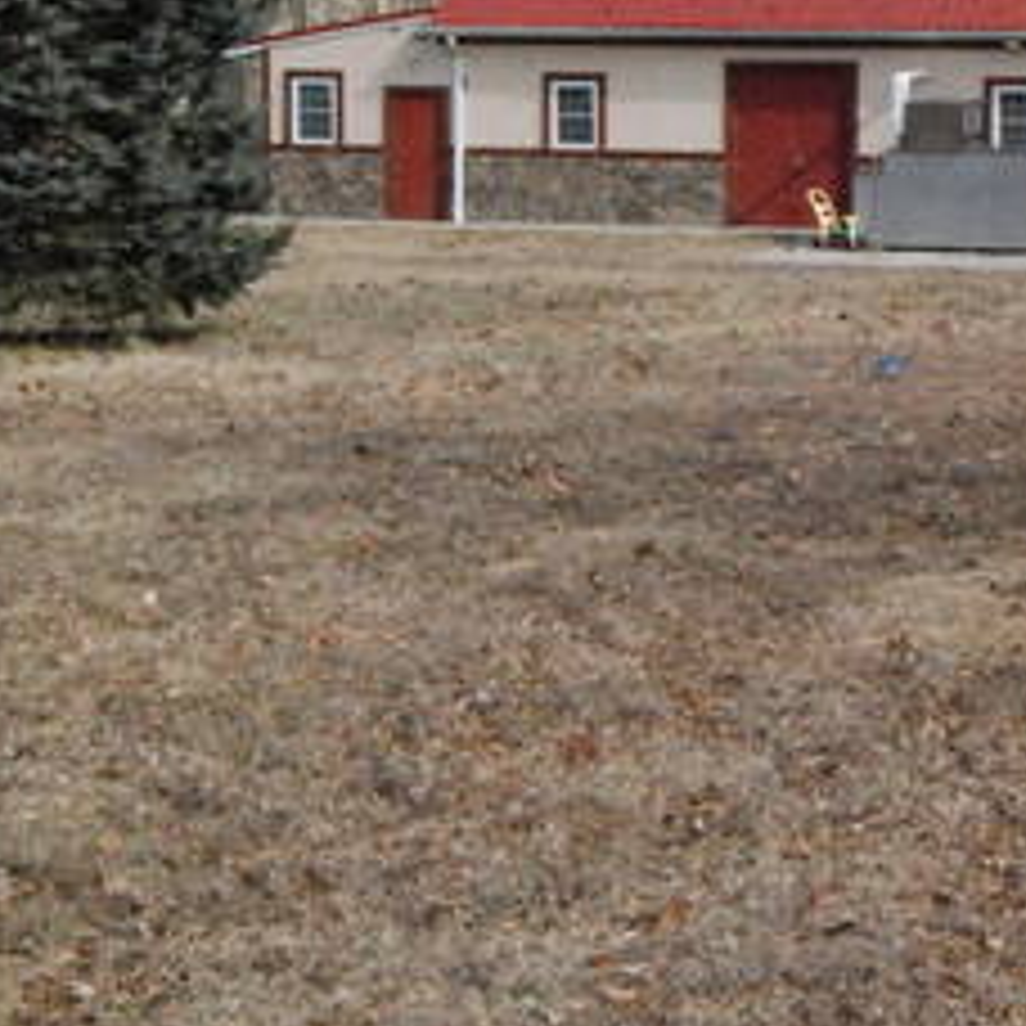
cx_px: 961
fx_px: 2917
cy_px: 52
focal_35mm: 87
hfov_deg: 19.5
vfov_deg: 19.5
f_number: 18
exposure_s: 1/1250
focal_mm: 22
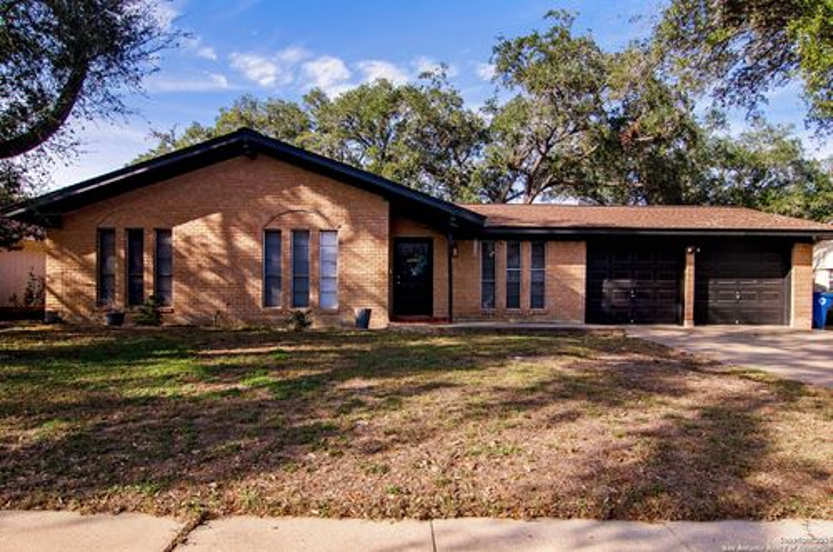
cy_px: 276
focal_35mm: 18
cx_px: 416
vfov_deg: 67.1
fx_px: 416
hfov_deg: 90.1
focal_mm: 12
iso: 200
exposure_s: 1/640
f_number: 8
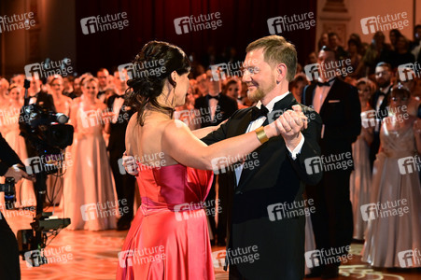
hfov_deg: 28.9
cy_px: 140
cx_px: 210
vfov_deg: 19.4
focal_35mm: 70
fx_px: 818
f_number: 4.5
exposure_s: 1/200
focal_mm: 70
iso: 3200
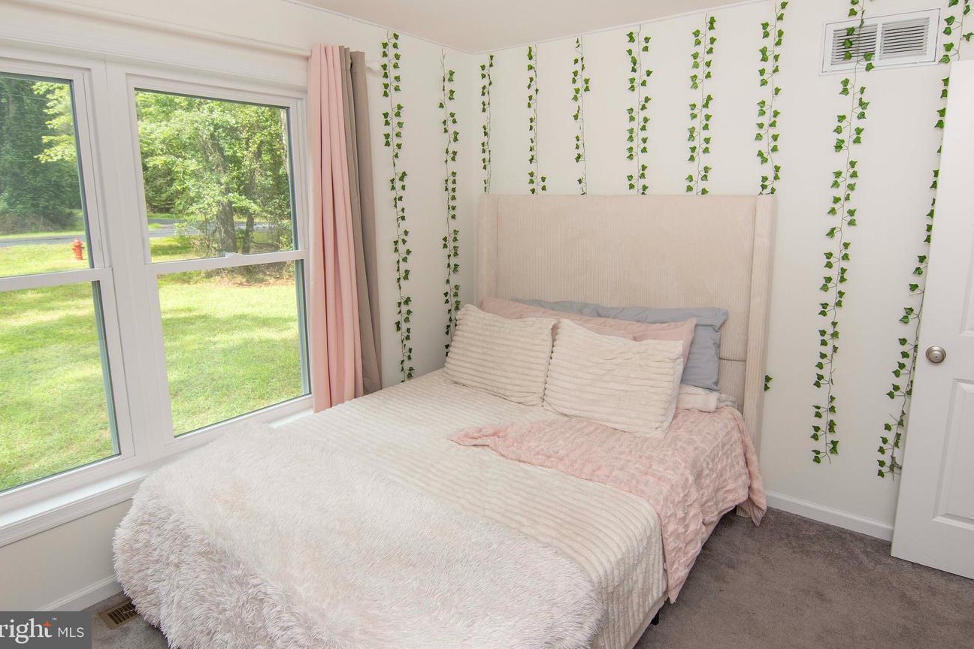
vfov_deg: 61.8
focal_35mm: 20
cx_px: 516
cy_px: 289
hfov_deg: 83.9
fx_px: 541
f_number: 7.1
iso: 320
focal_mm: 12
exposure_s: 1/160
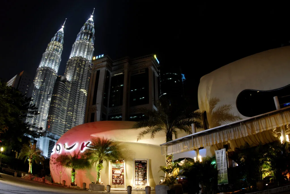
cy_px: 97
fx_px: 181
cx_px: 145
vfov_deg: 56.3
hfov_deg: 77.3
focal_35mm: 22
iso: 100
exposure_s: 2.5
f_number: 8
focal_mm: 15
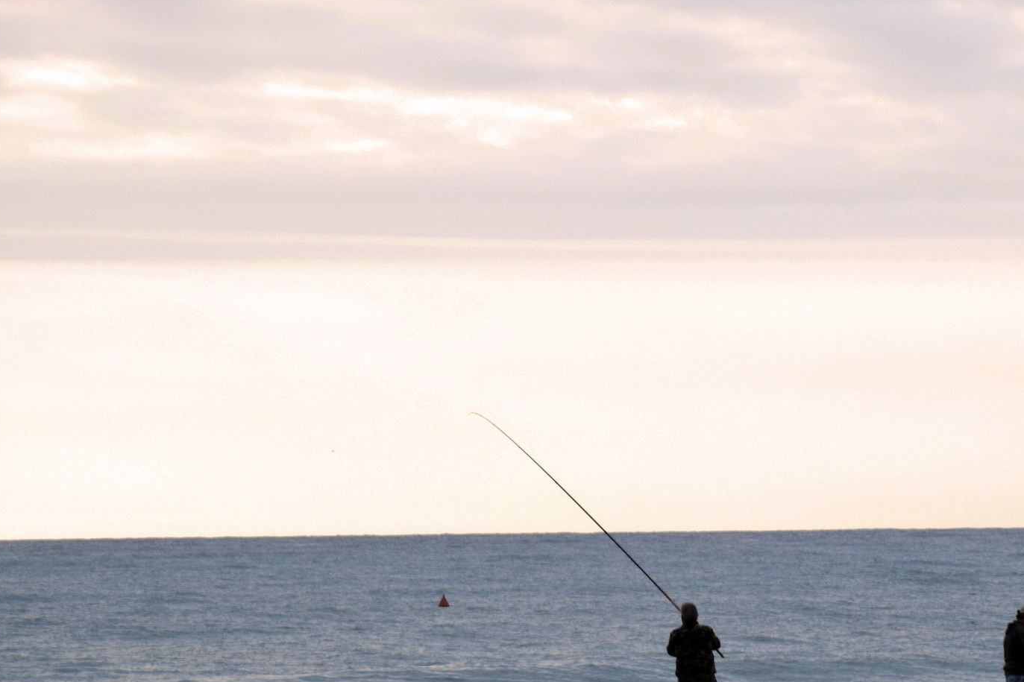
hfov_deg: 8.0
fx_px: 7309
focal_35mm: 257
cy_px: 460
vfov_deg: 5.3
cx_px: 800
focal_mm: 98
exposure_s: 1/100
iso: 160
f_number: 8
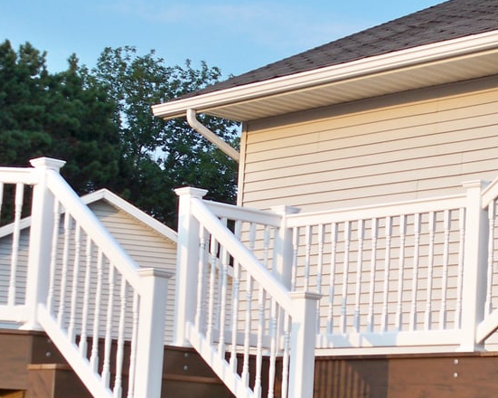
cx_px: 366
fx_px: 1532
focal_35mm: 104
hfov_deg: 18.4
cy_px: 275
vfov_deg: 14.8
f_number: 3.5
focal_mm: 7.8
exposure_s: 1/250
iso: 80
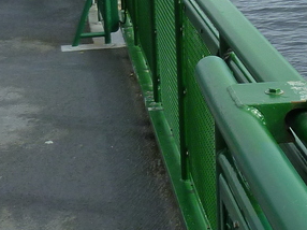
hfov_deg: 16.7
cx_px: 390
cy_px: -18
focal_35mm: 112
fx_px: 992
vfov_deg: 13.0
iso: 125
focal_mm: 4.5
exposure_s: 1/500
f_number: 3.3
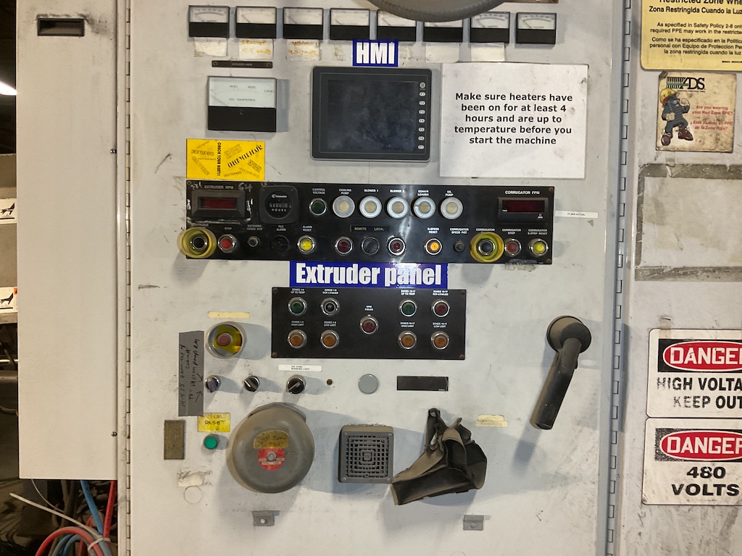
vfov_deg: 48.2
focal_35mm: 29
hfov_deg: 61.7
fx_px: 622
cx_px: 371
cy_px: 278
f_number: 1.8
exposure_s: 1/60
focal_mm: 3
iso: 160
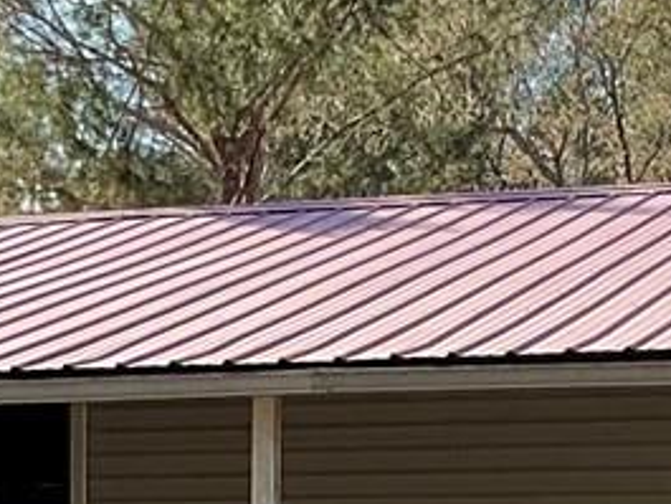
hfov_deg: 11.2
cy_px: 724
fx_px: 3394
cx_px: 23
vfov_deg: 8.3
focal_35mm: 175
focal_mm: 3
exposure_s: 1/781
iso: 16
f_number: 1.8
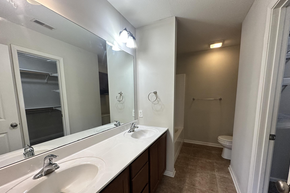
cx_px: 146
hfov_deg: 100.4
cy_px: 111
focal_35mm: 15
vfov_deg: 76.8
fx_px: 121
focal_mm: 2.22
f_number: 2.2
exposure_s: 1/120
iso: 200
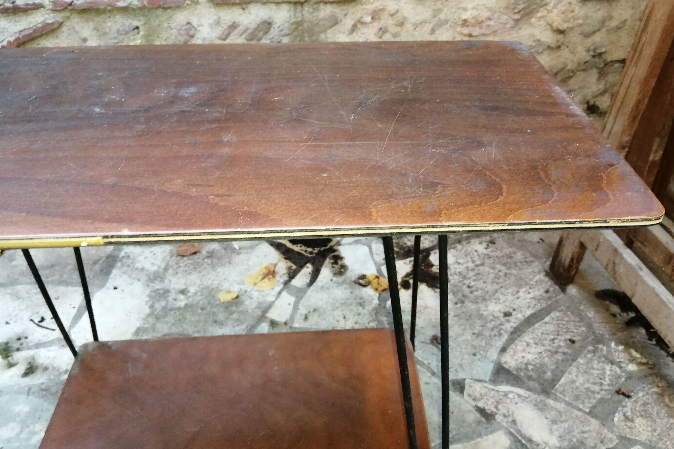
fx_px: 524
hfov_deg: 65.5
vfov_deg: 46.4
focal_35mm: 28
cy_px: 223
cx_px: 348
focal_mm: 3.46
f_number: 1.8
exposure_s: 1/33.3
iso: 250
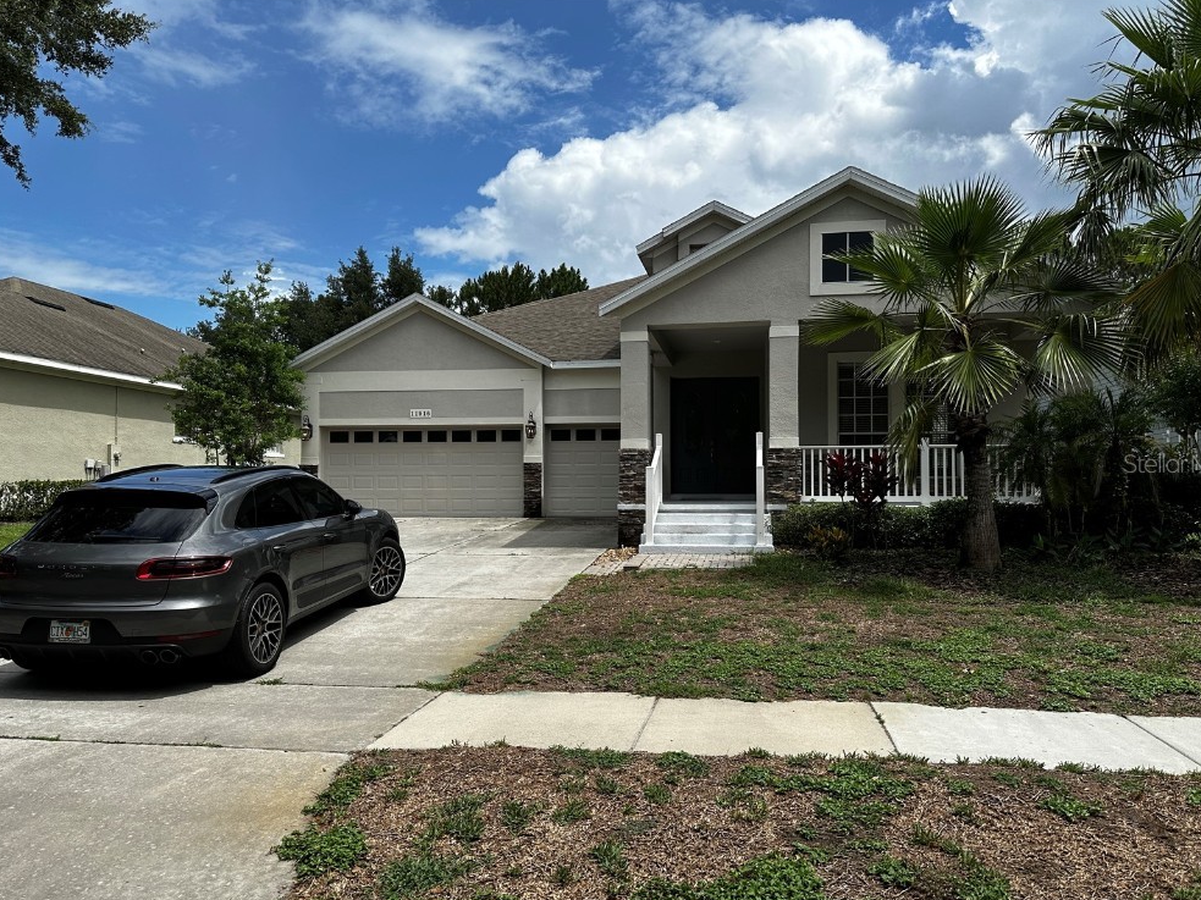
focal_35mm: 25
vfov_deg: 54.9
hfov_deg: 69.4
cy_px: 463
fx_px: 867
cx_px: 613
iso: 80
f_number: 1.78
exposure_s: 1/5848
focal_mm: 6.86
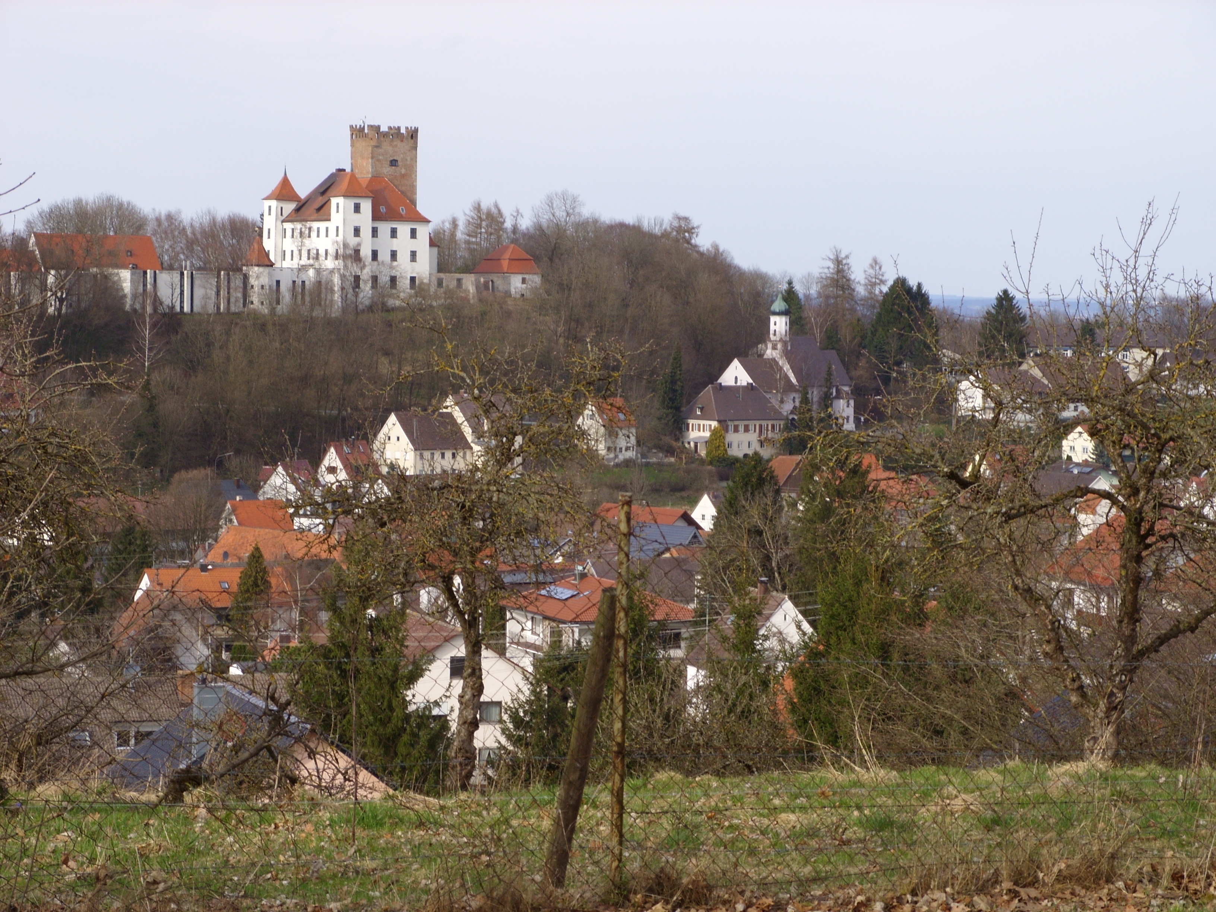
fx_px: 3969
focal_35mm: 113
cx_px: 608
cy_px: 456
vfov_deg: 13.1
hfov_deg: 17.4
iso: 50
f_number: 7.2
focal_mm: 23.31
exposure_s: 1/141
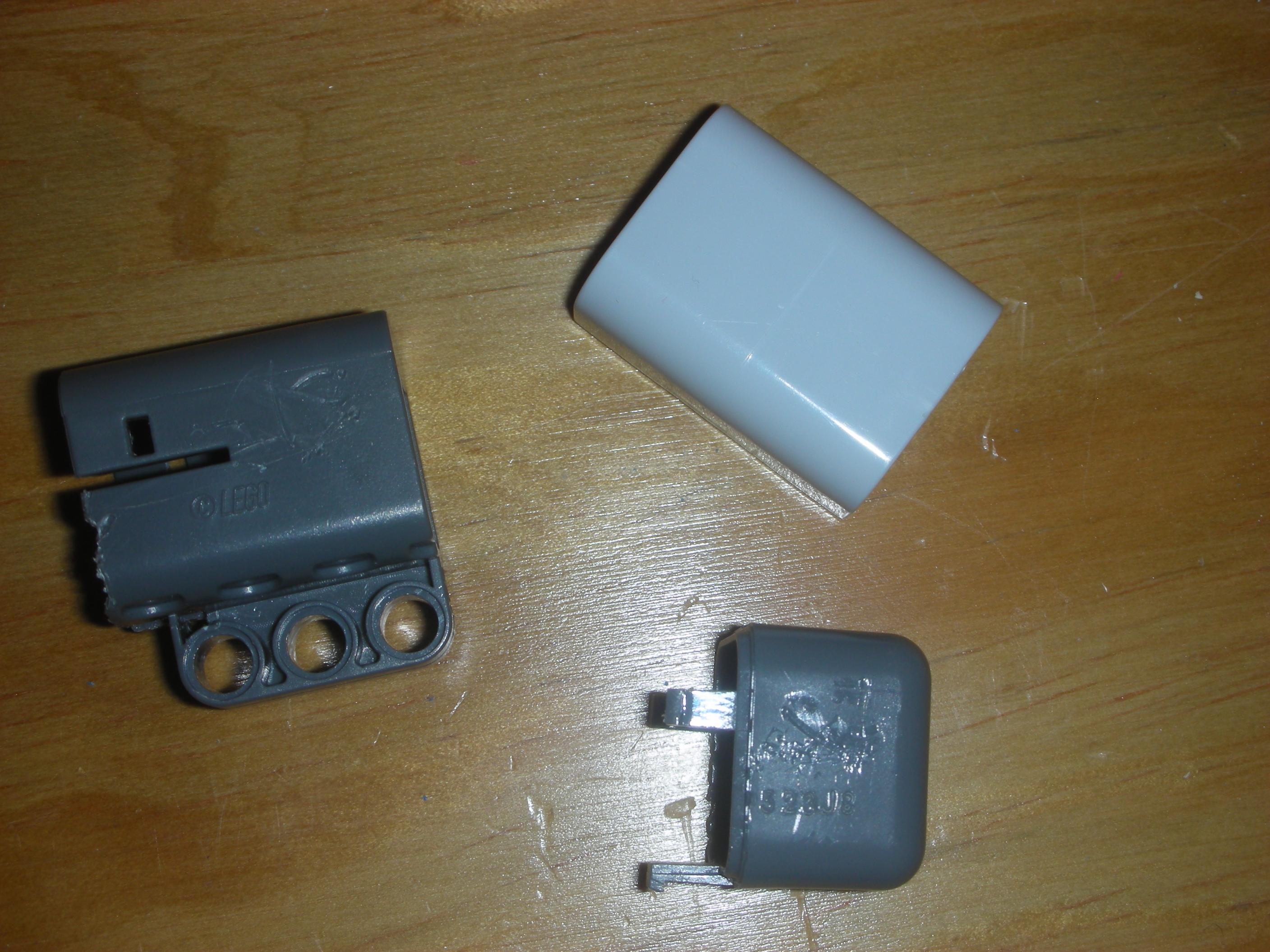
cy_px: 476
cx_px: 635
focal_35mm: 61
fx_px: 2238
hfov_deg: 31.7
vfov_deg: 24.0
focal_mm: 10.1
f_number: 11.3
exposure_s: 1/120
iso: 50
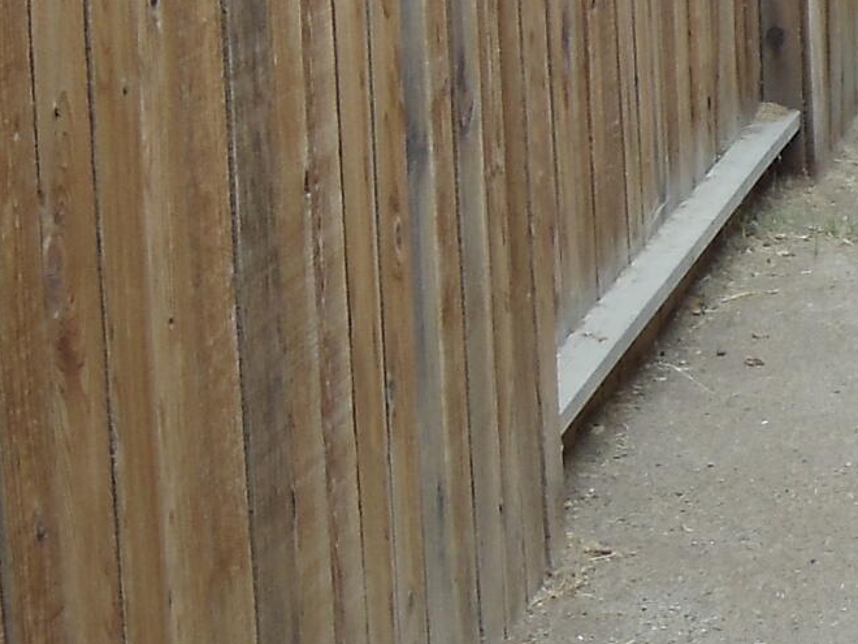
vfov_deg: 7.4
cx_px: 1089
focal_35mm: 200
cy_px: 75
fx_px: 4957
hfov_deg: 9.7
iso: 100
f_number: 3.5
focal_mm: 6
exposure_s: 1/200
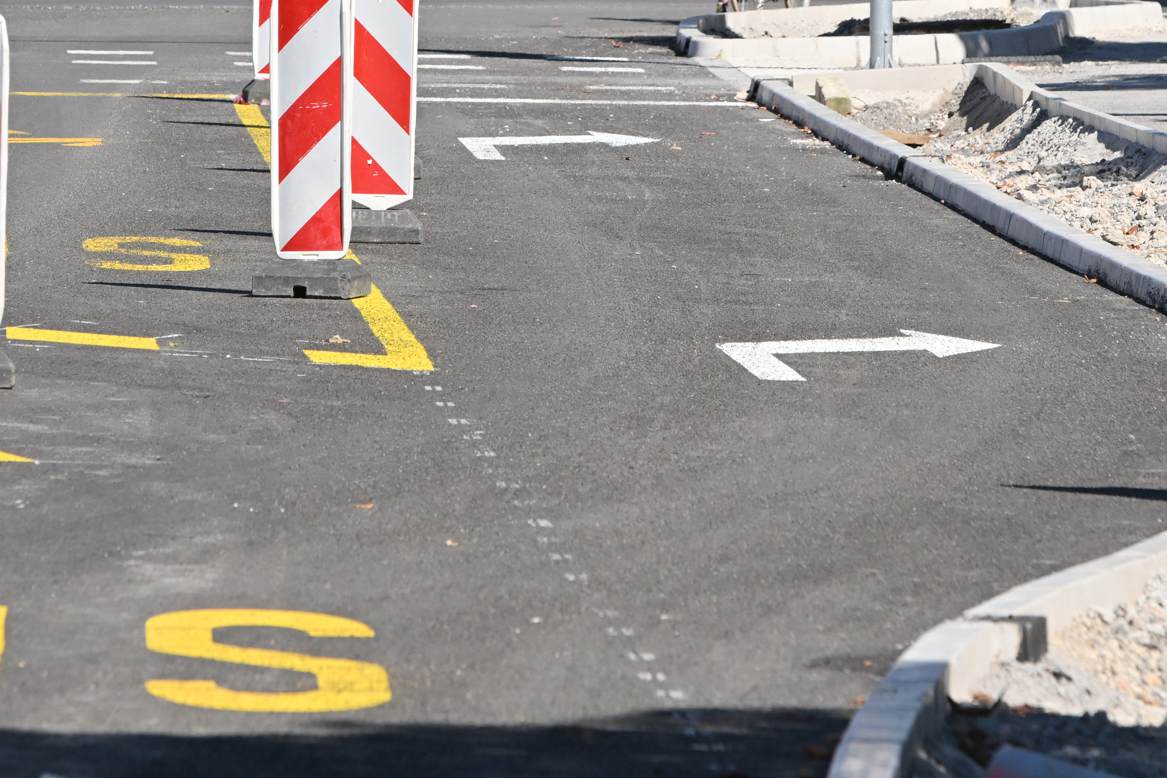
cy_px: -113
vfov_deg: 3.0
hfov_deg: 4.5
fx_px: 15007
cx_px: 462
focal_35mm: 463
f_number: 7.1
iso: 1000
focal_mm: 185
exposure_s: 1/3200
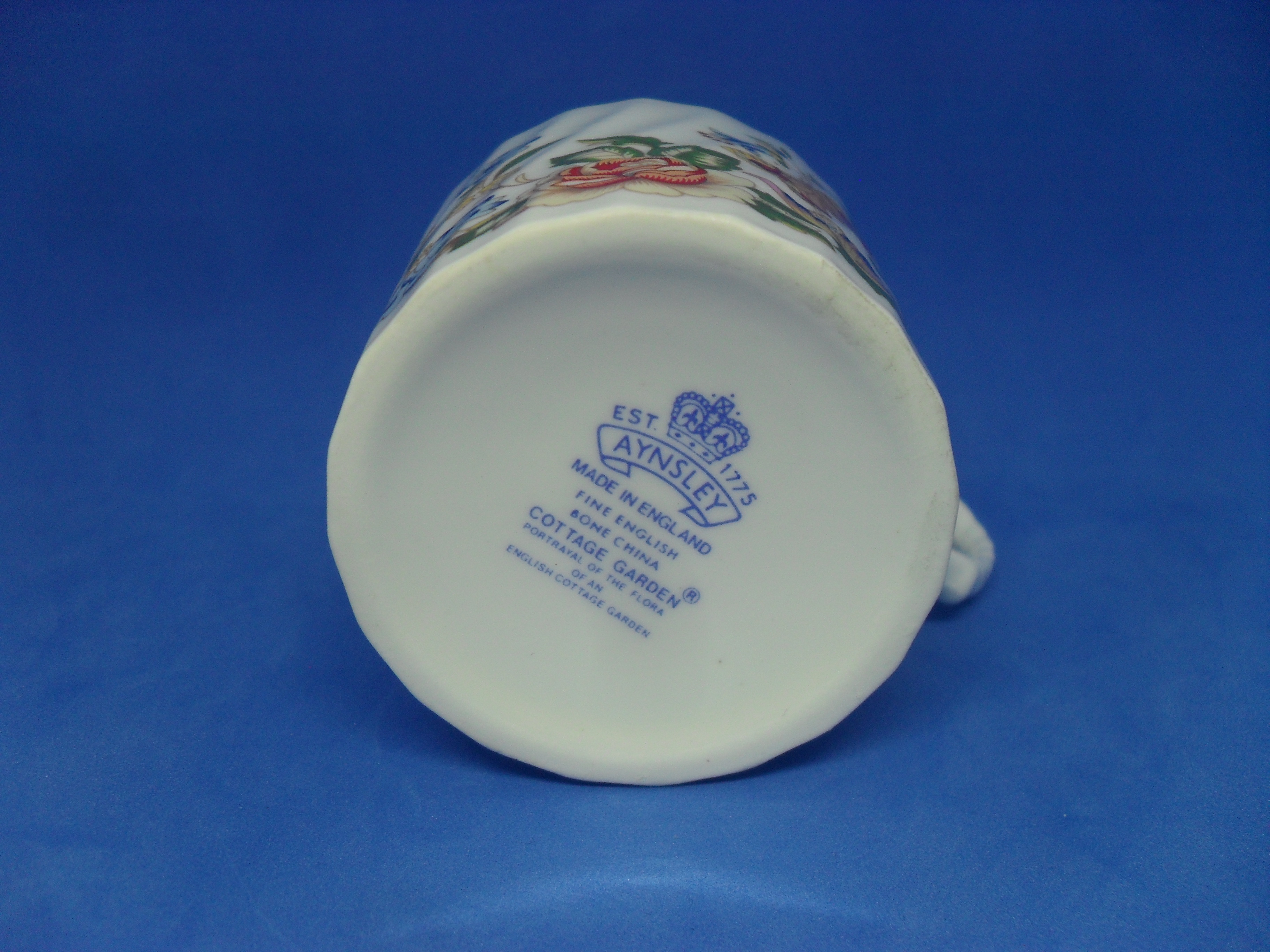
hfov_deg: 52.6
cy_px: 476
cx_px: 635
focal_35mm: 35
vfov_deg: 40.7
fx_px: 1284
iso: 100
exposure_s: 1/90
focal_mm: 6.2
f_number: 2.8
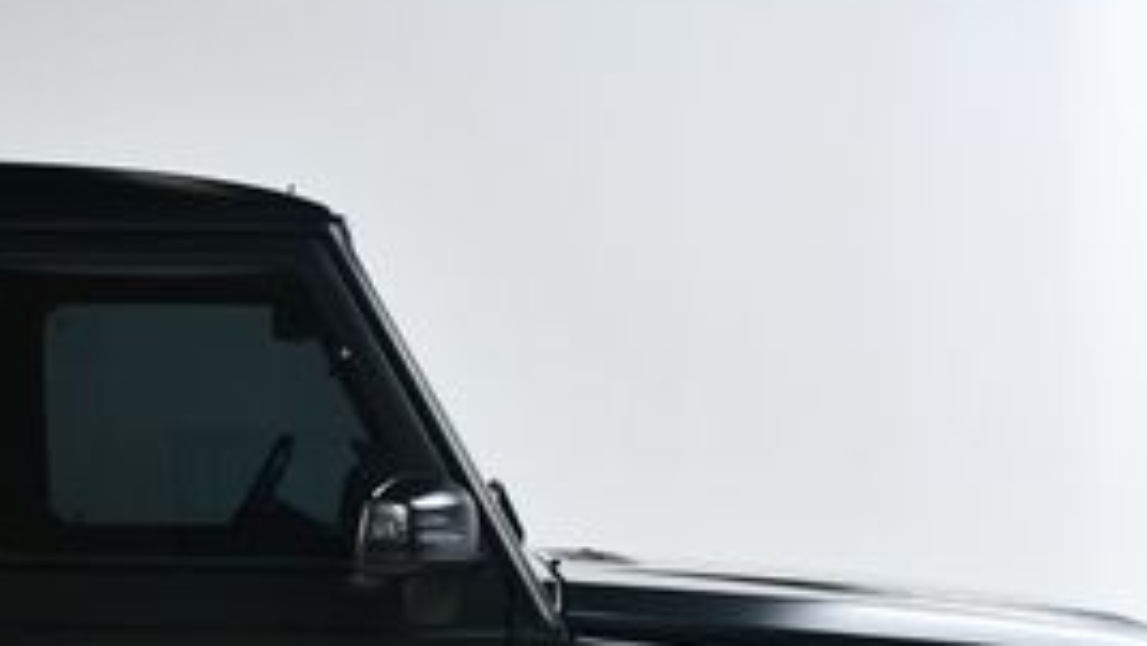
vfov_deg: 13.0
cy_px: 847
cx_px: 90
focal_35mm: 90
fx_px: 2738
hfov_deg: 23.0
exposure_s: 1/160
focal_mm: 24
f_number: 11
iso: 100
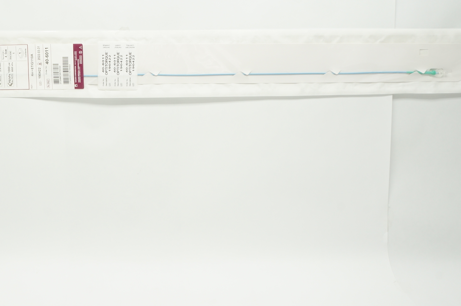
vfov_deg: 26.5
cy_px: 64
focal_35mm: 50
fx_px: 640
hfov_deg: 39.0
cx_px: 141
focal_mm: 20
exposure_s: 1/13
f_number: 13
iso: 400
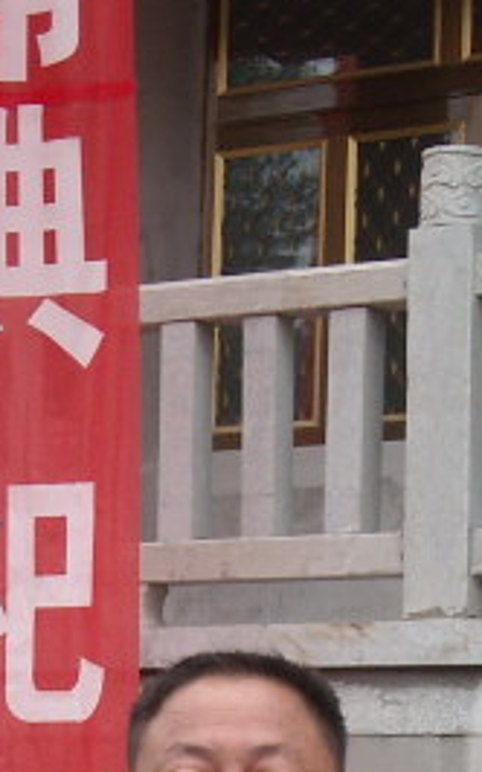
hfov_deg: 9.2
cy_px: 955
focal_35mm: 143
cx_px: 235
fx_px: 3009
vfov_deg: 14.1
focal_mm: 5.7
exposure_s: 1/309
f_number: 2.8
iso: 64
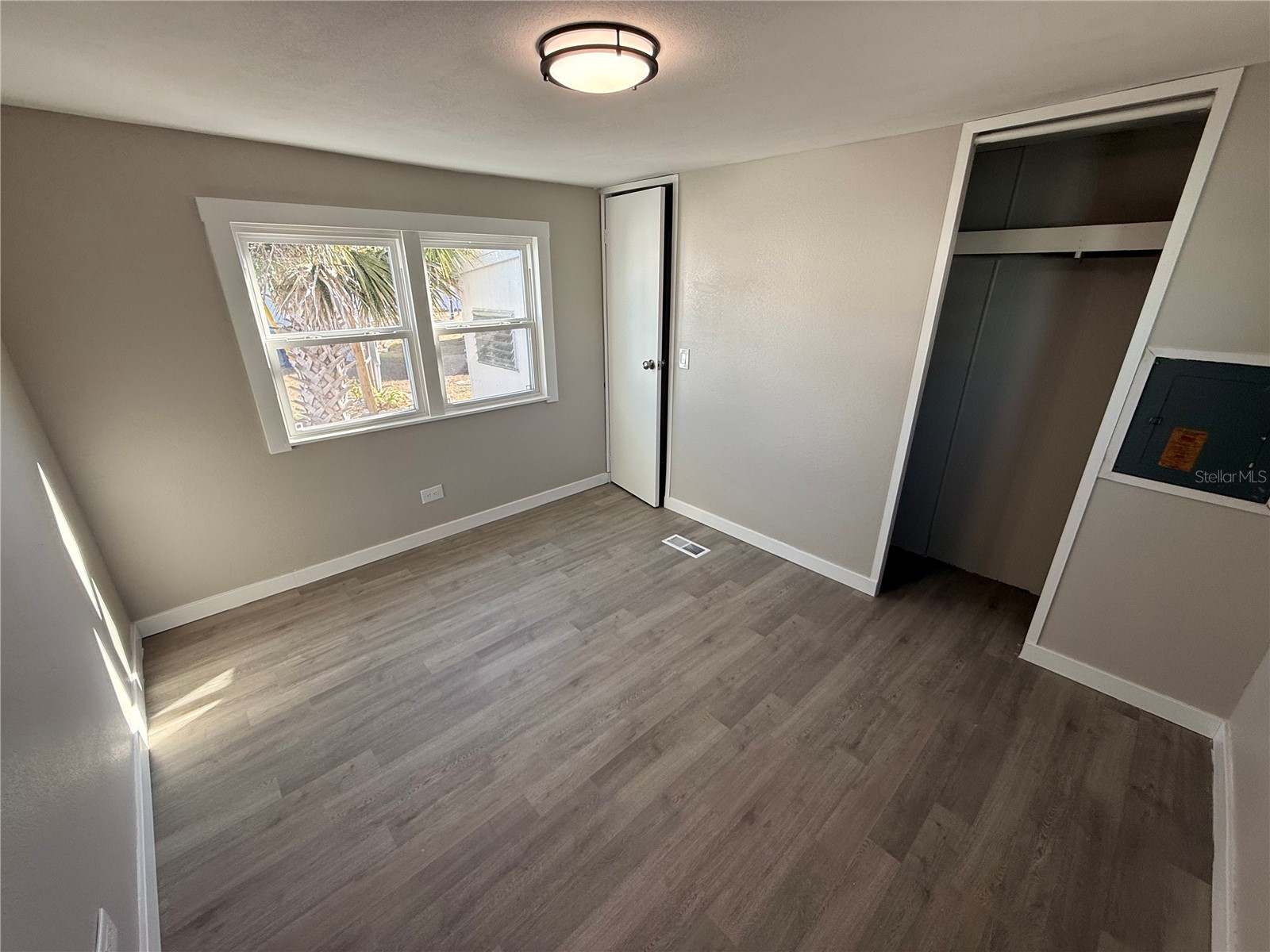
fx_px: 514
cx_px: 635
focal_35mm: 14
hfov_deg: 102.1
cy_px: 476
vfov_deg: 85.7
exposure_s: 1/120
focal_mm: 2.22
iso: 64
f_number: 2.2
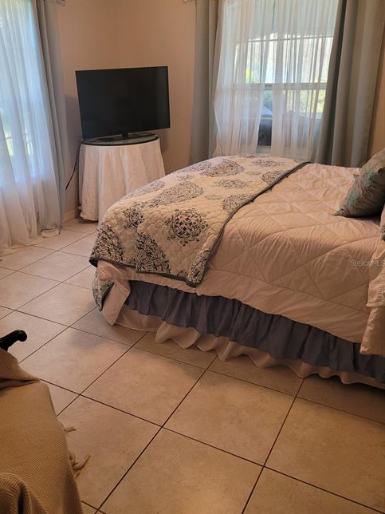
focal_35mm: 31
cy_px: 263
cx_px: 157
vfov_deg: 58.3
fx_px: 460
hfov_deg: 45.2
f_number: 1.8
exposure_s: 1/60
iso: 200
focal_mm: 5.4
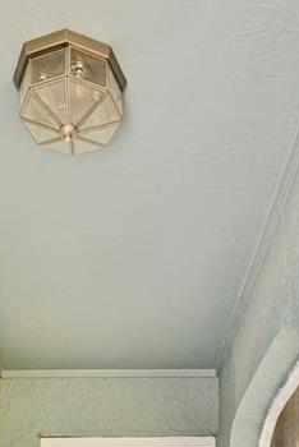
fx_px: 597
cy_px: 582
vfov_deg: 31.5
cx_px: 134
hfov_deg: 28.1
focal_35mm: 48
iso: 160
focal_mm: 14
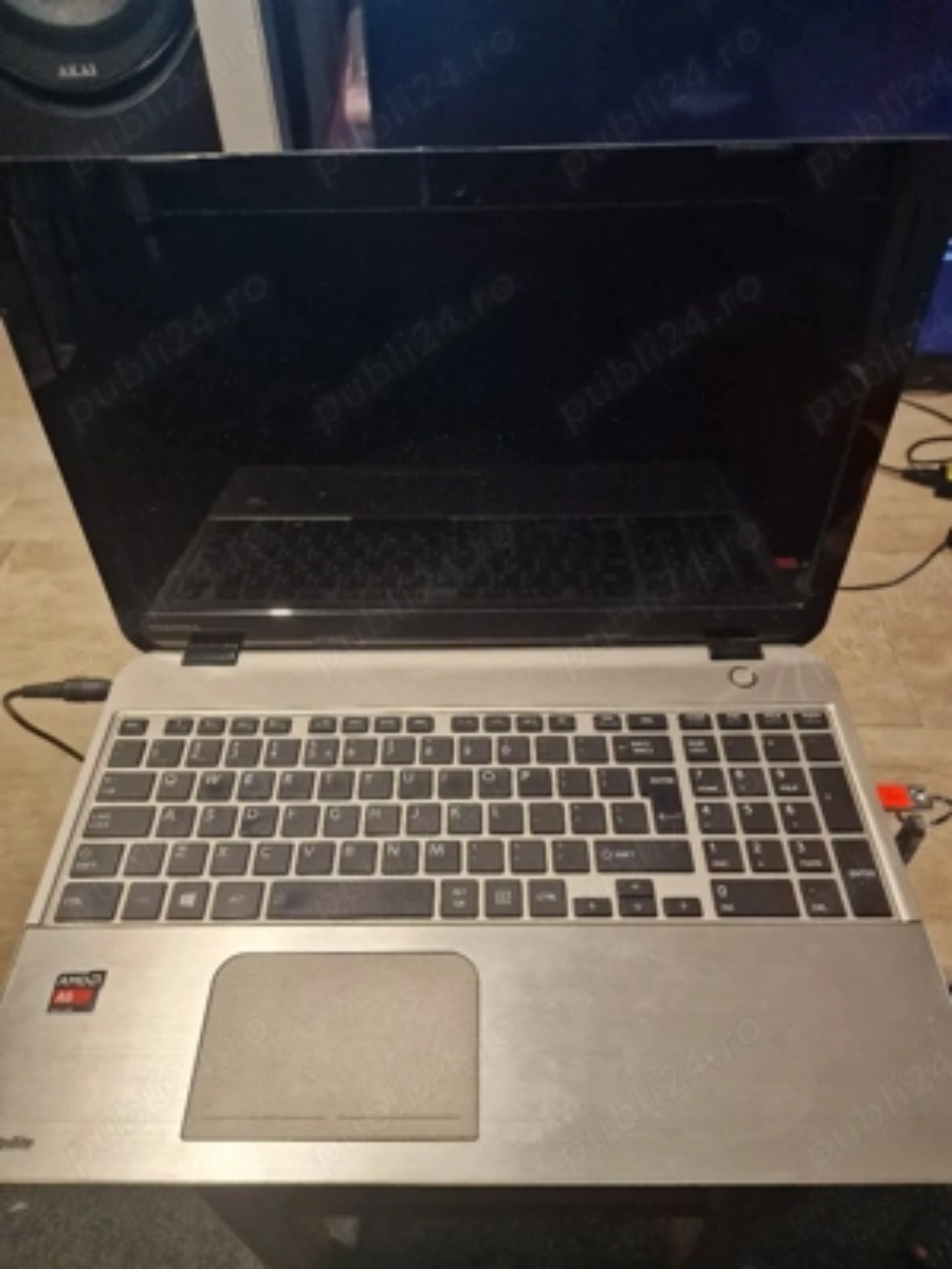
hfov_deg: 58.9
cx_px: 476
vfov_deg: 73.9
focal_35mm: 23
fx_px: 843
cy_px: 634
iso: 640
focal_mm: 6.4
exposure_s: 1/100
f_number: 1.8
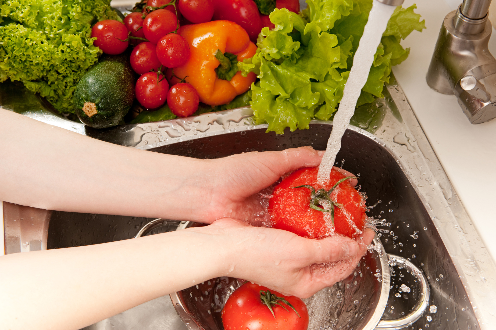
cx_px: 248
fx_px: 757
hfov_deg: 36.3
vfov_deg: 24.6
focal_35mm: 55
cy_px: 165
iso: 200
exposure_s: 1/4000
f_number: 10
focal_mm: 55
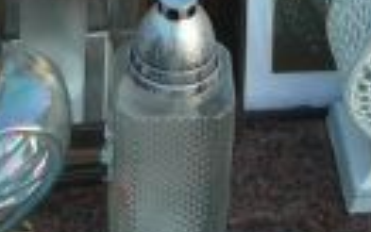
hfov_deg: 11.5
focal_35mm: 181
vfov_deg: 7.1
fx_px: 1831
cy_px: -178
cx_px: 278
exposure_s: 1/125
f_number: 2.8
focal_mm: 5.2
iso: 80
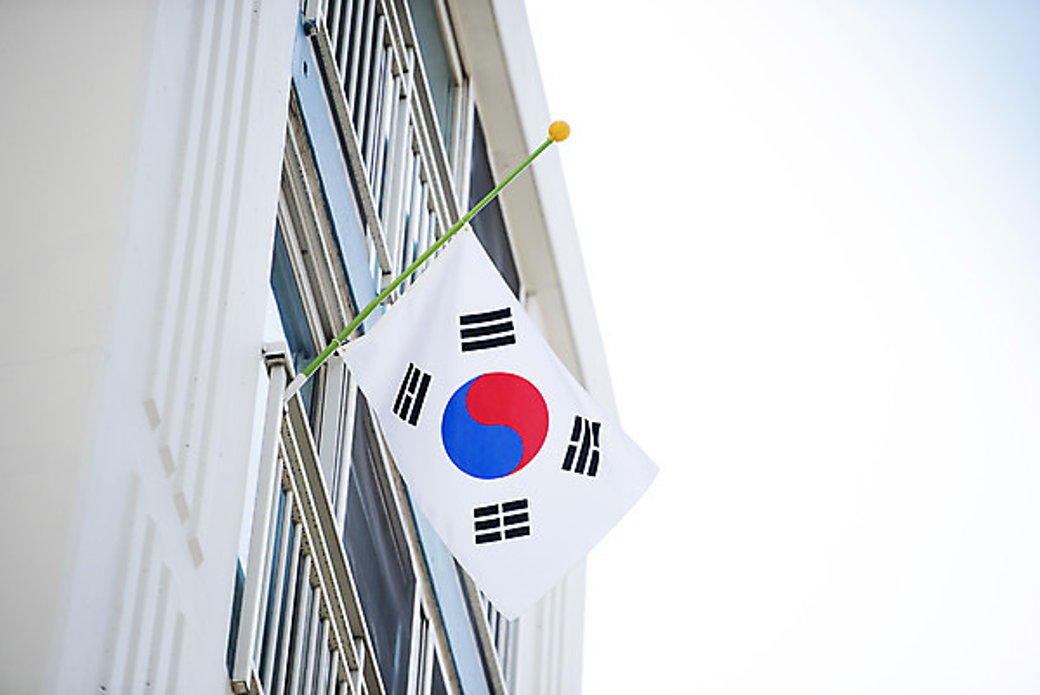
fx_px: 5780
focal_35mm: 200
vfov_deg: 6.9
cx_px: 520
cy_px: 348
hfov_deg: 10.3
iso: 200
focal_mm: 200
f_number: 2.8
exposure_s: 1/2000
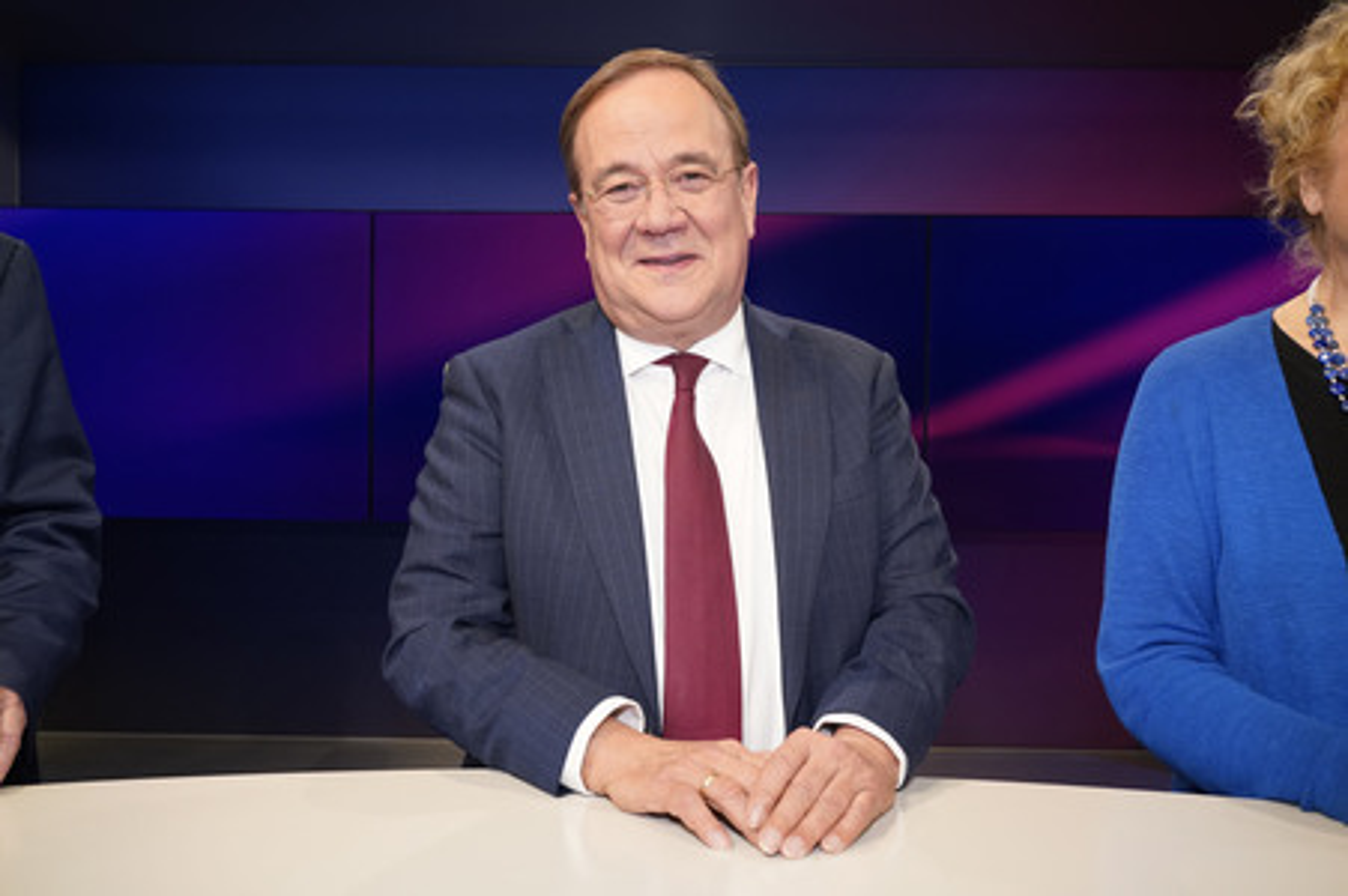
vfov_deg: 43.5
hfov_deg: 62.0
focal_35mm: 30
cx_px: 674
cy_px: 448
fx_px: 1122
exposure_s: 1/125
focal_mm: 30
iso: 2000
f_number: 5.6
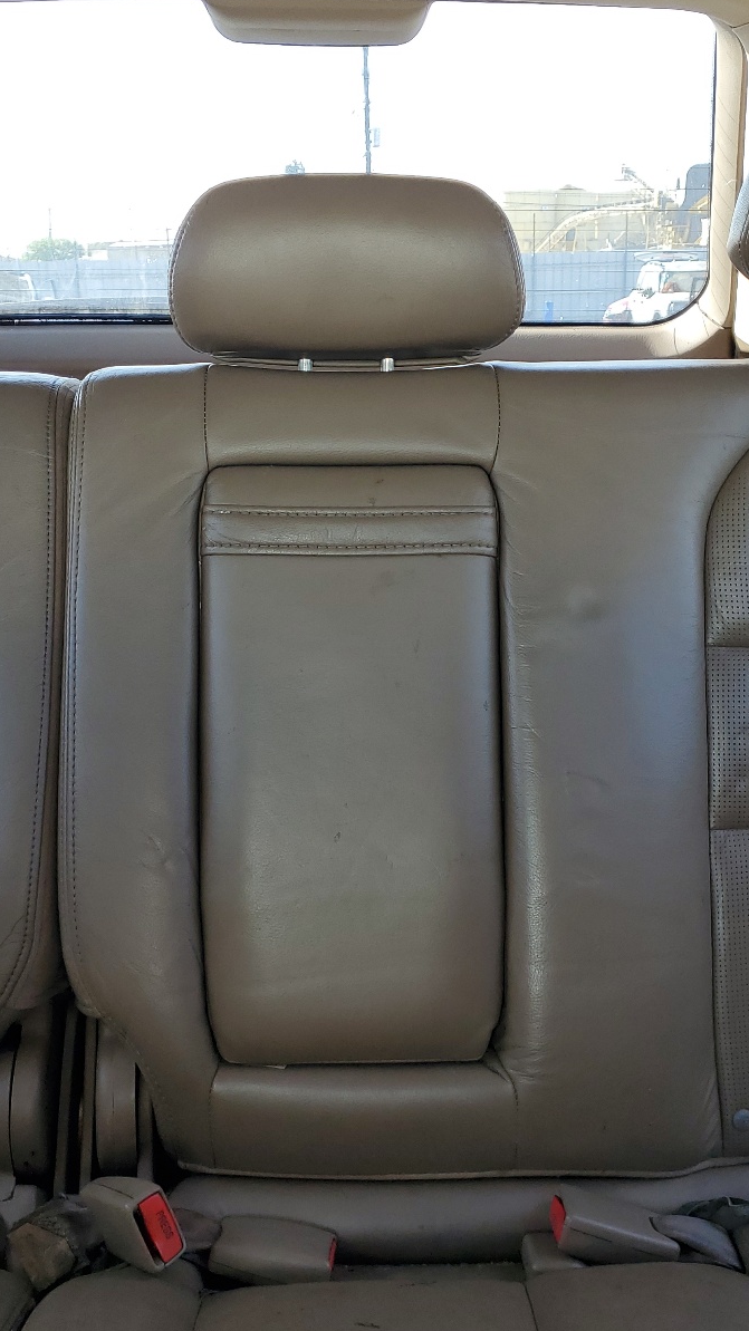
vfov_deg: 52.8
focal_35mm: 38
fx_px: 1342
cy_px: 666
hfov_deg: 31.2
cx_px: 386
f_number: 1.5
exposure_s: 1/154
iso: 50
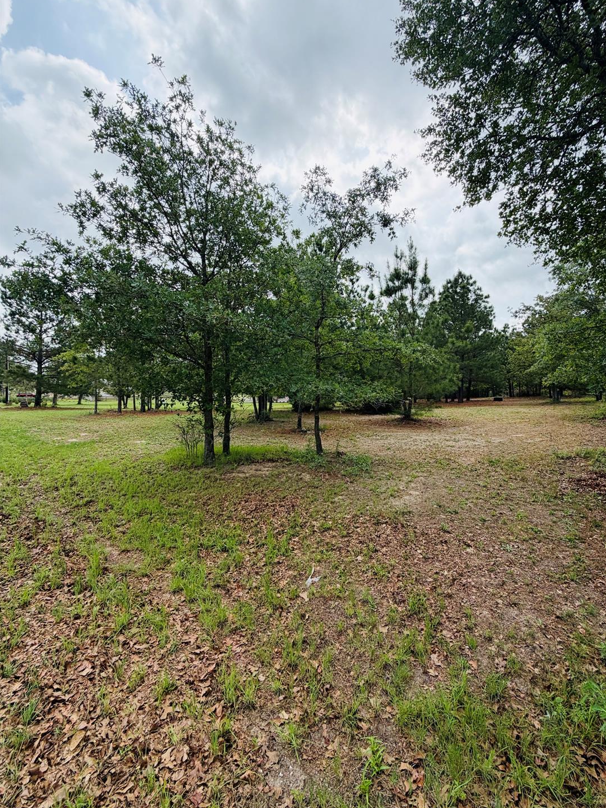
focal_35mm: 15
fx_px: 350
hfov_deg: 81.6
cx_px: 324
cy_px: 390
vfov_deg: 98.1
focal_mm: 2.22
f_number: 2.2
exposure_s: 1/1017
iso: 32
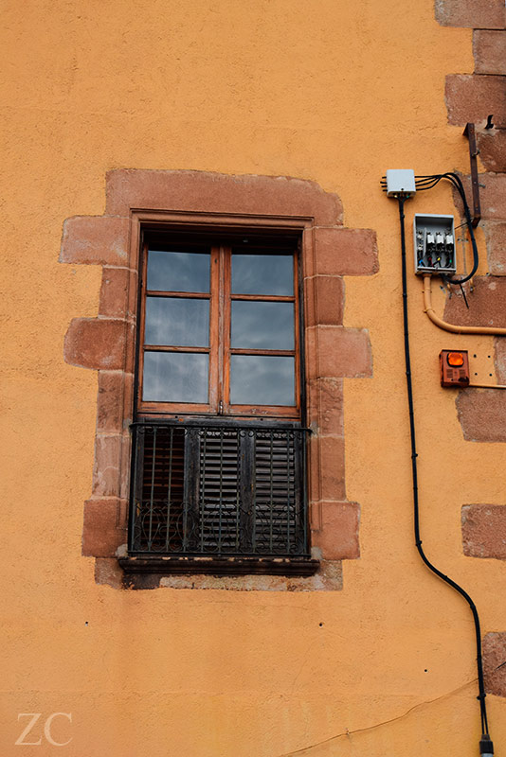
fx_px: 1264
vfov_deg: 33.4
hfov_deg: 22.6
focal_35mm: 60
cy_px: 378
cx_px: 253
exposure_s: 1/250
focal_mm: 40
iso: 200
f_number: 8
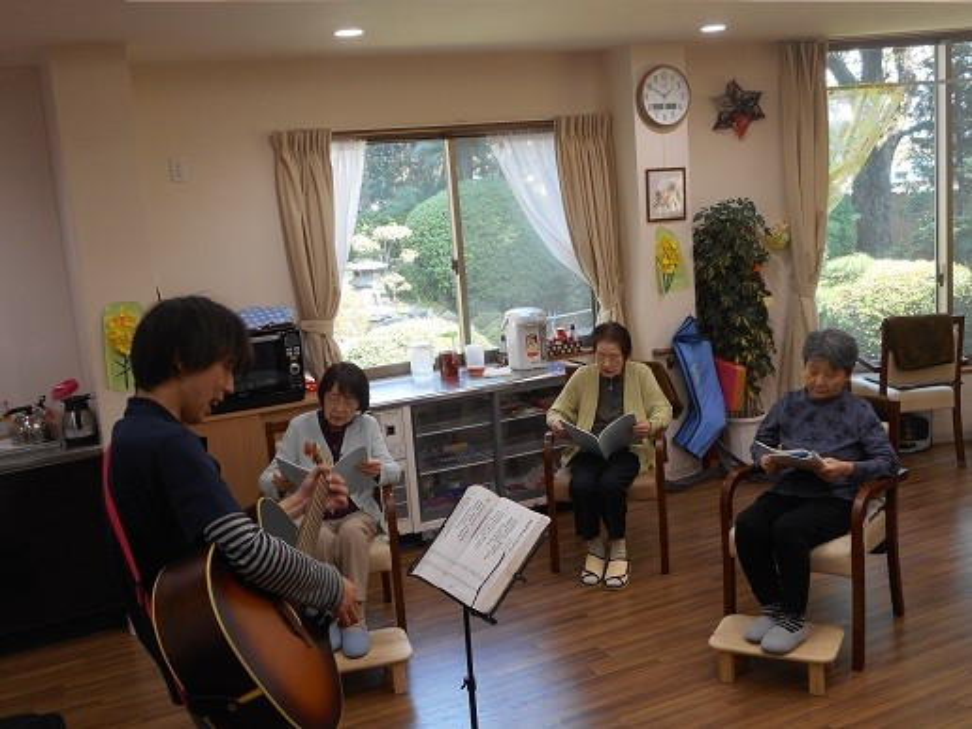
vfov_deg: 36.8
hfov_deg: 47.9
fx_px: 1095
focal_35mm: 39
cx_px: 486
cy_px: 364
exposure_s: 1/30
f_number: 4.5
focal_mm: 6.9
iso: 125
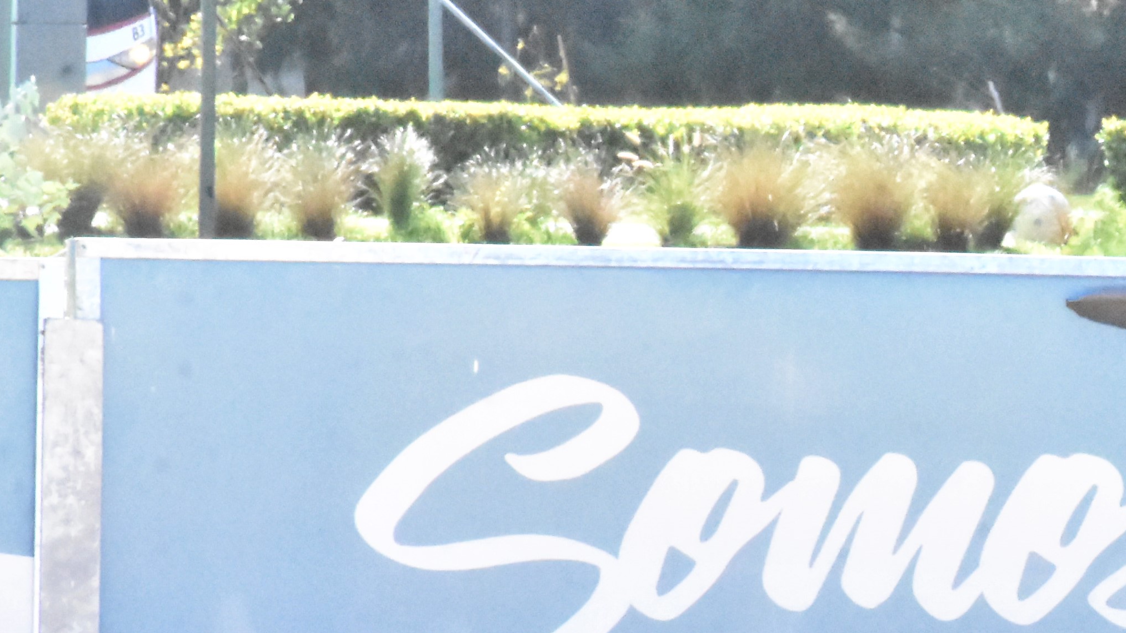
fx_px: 17555
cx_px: 1221
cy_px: 630
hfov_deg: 3.7
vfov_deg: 2.1
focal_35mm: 588
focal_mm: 170
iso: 16000
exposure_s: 1/640
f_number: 25
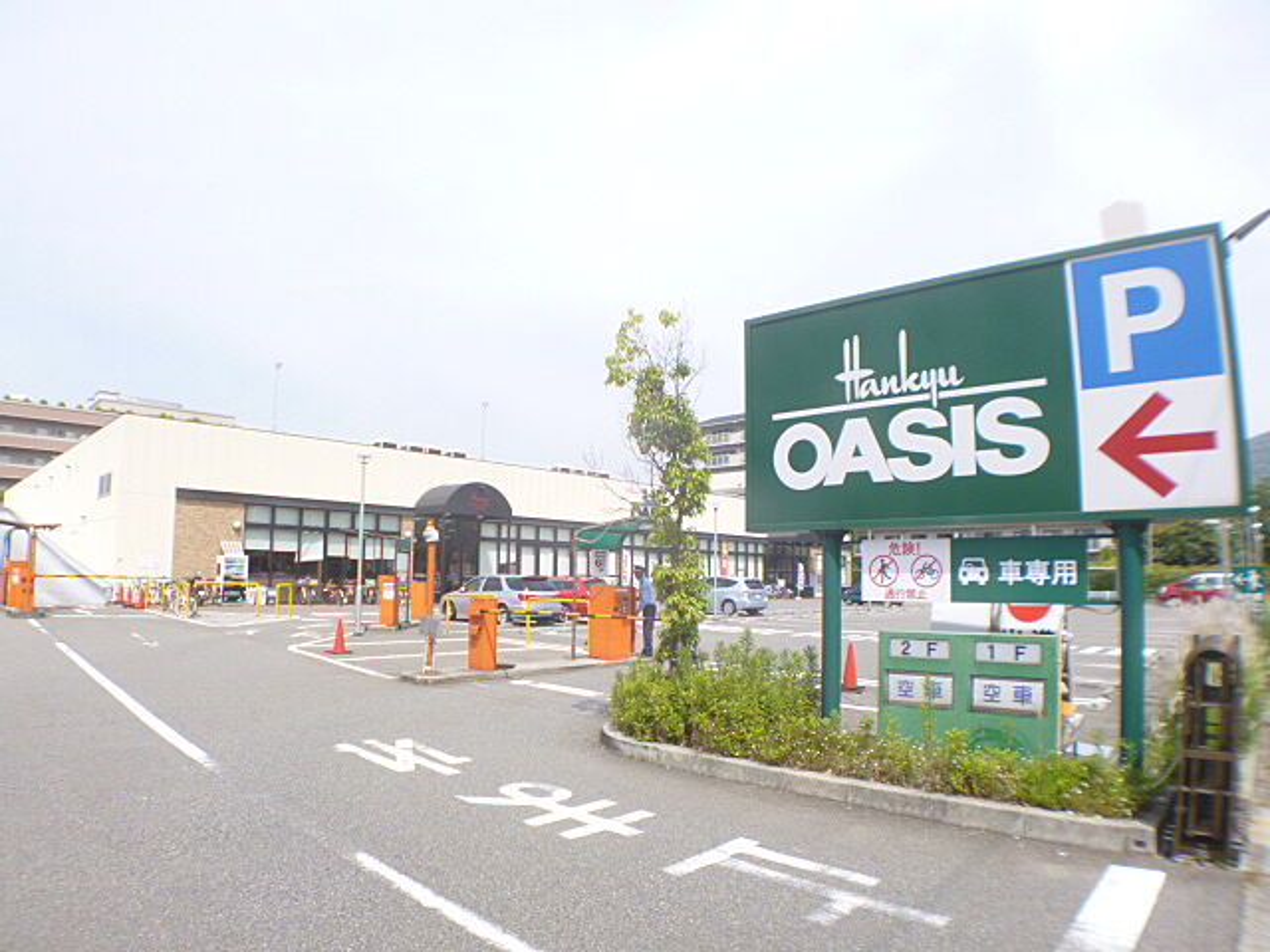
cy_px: 476
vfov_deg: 44.2
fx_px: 1174
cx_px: 635
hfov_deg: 56.8
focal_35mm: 32
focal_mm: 5.7
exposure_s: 1/1000
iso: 100
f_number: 2.9
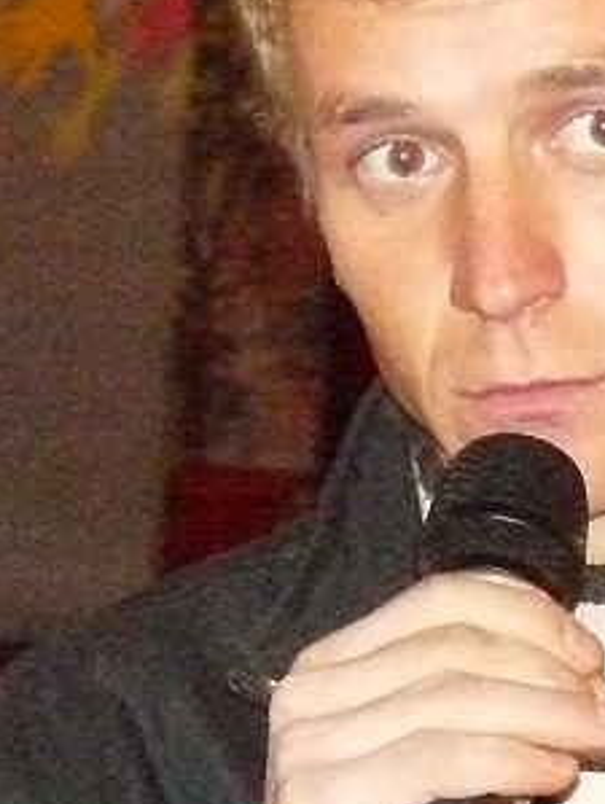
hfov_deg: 6.4
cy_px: 500
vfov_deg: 8.5
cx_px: 465
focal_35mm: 233
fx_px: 5418
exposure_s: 1/30
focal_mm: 18.2
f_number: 3.2
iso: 1250
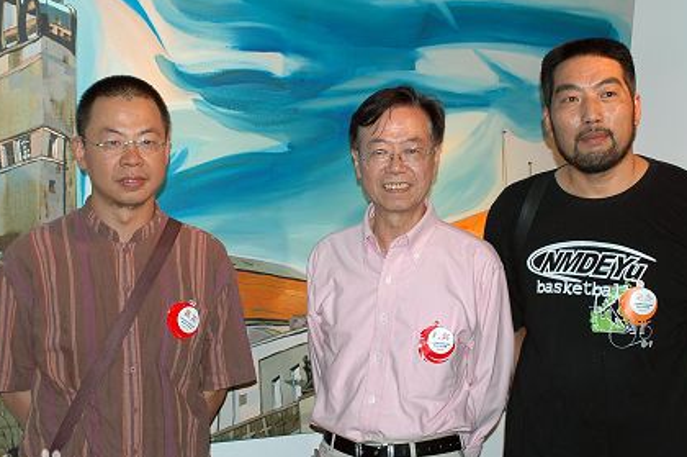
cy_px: 242
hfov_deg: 39.6
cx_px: 360
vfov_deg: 26.9
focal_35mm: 50
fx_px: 953
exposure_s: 1/60
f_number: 4
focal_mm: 28
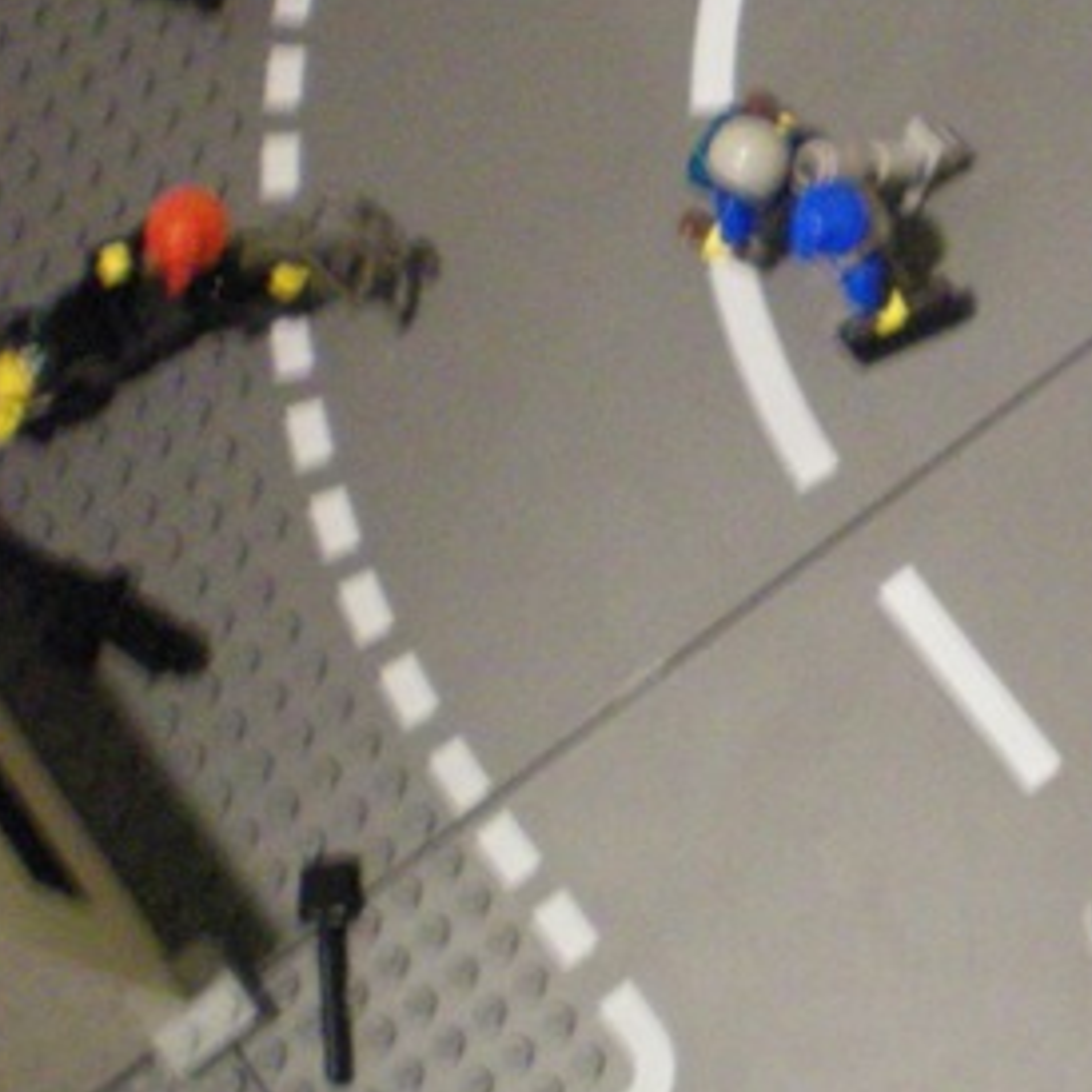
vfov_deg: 17.4
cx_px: 1411
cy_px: 32
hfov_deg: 16.8
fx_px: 3498
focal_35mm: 98
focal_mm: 6.3
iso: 400
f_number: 3.1
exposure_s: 1/15
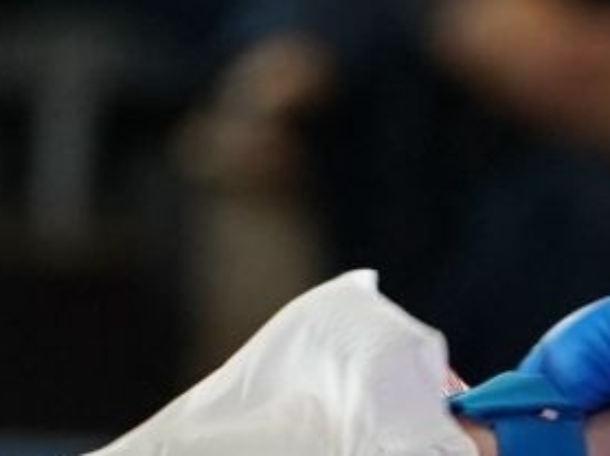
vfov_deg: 0.9
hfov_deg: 1.2
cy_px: 417
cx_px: 222
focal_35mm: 1665
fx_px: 29315
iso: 1250
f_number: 2.8
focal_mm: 178
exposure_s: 1/1000
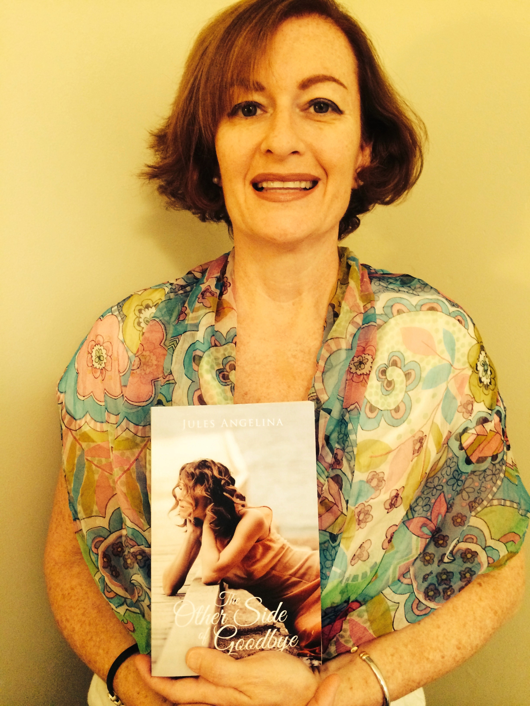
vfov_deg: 60.0
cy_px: 353
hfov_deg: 46.8
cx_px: 265
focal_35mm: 30
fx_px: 612
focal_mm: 4.12
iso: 320
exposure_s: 1/24
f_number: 2.2
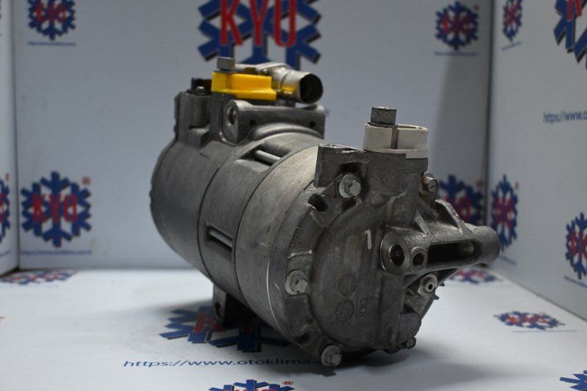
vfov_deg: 35.5
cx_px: 294
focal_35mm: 38
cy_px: 196
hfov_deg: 51.3
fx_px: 611
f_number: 4.2
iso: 900
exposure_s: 1/125
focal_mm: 25
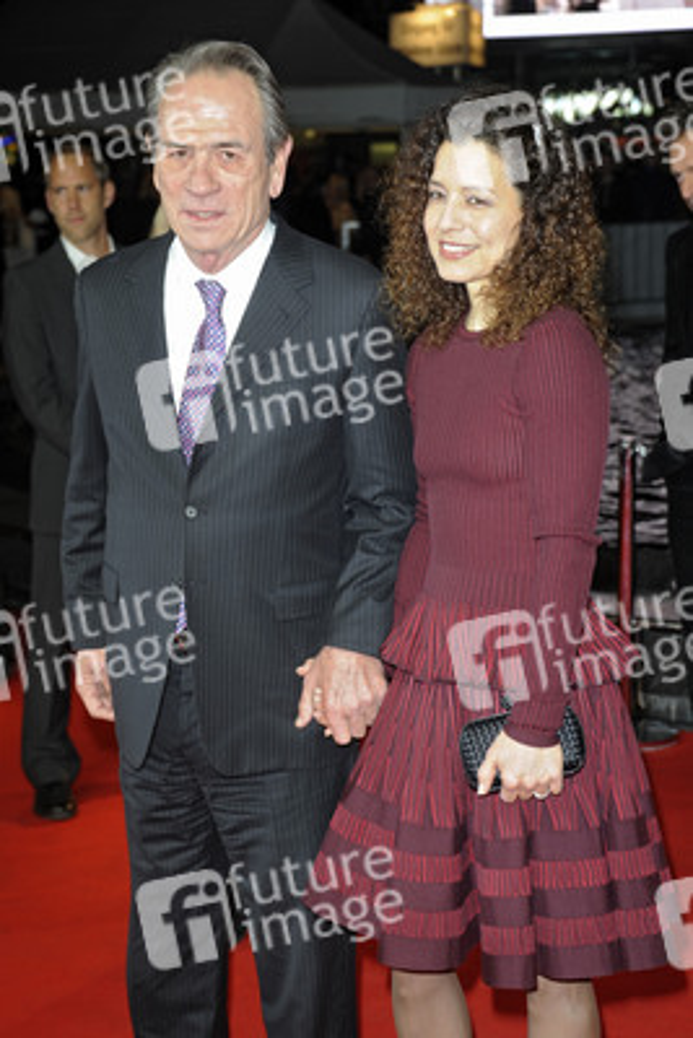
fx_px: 2077
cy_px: 519
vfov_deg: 28.1
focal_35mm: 72
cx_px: 346
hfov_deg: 18.9
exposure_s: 1/125
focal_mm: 72
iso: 800
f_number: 5.6
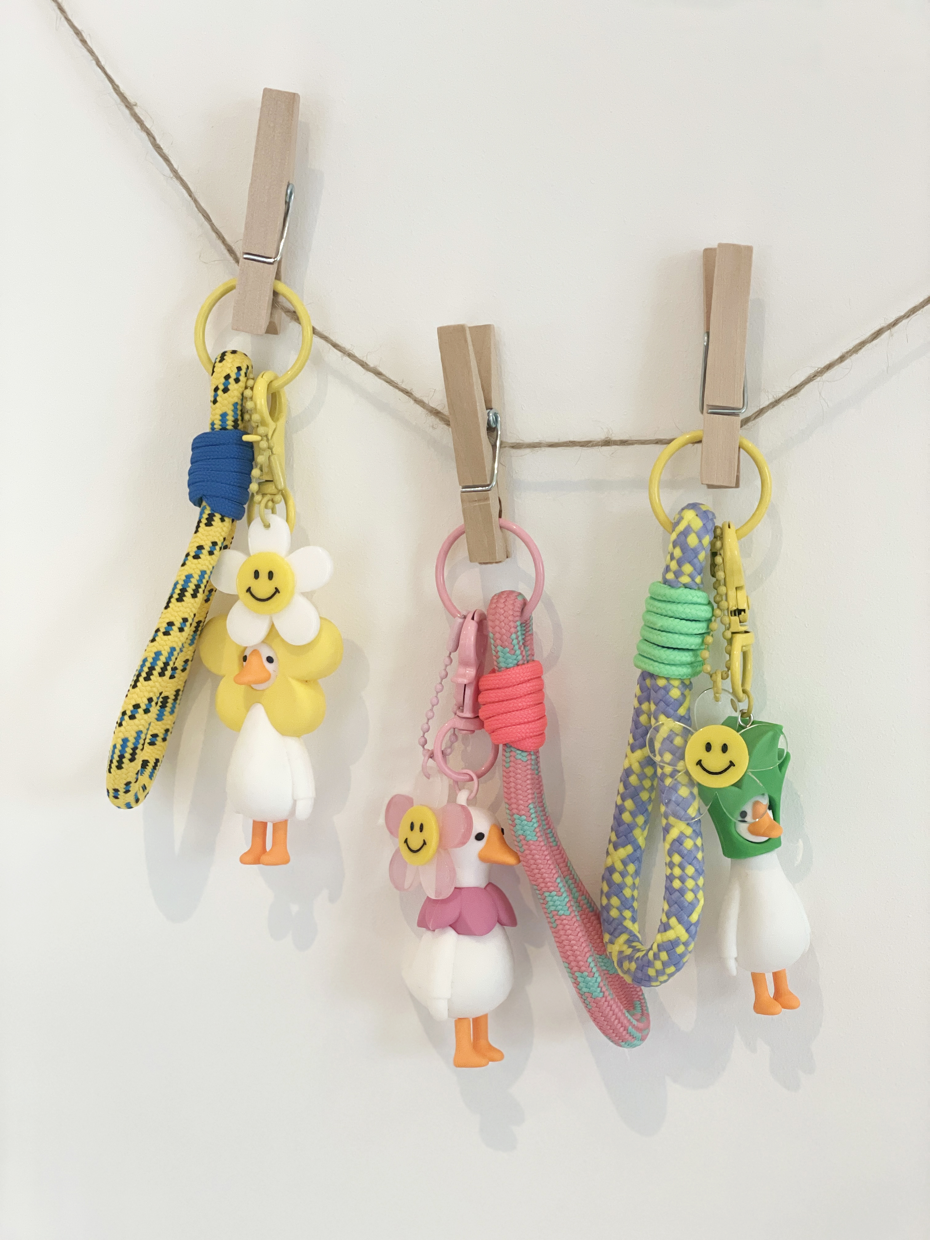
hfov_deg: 28.0
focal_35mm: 52
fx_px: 1863
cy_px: 620
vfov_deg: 36.8
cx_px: 465
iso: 200
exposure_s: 1/100
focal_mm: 6
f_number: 2
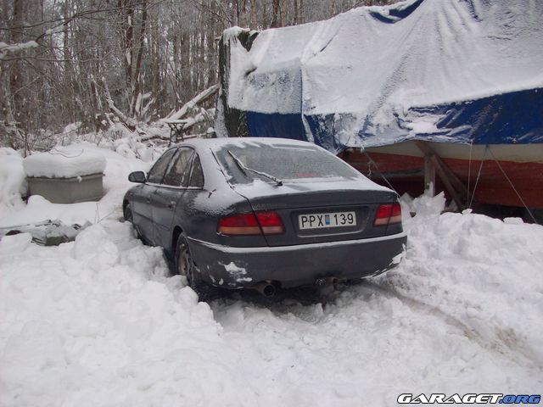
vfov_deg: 41.8
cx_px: 272
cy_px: 204
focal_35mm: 34
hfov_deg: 54.0
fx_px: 533
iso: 80
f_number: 2.8
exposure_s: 1/222
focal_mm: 5.7
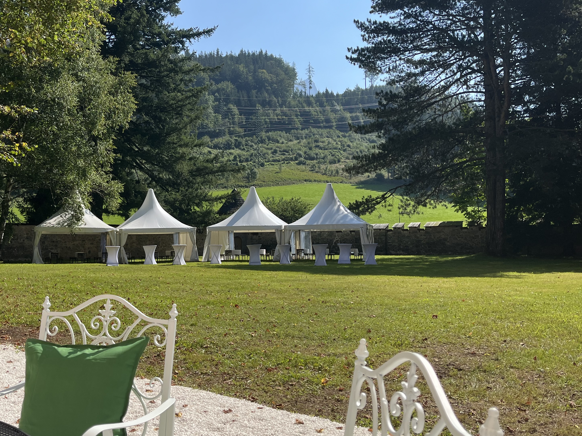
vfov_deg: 39.7
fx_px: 605
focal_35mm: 36
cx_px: 212
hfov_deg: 50.7
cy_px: 209
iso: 50
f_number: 1.6
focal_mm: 5.1
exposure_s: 1/3521
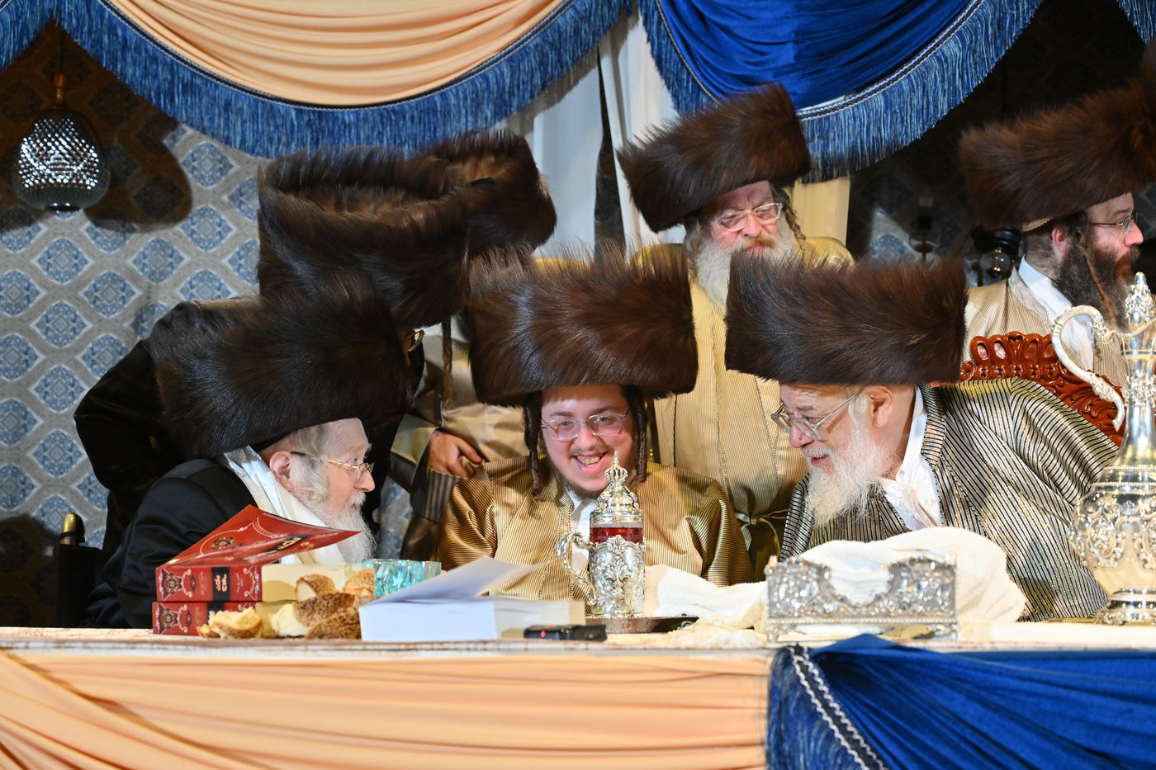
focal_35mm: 59
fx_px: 1894
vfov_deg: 23.0
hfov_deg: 33.9
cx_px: 578
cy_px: 385
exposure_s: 1/200
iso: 1250
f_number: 5
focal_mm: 59
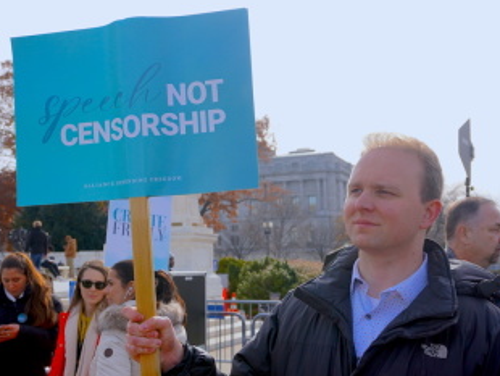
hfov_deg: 41.2
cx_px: 234
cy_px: 219
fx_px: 665
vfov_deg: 31.5
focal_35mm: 46
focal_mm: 22
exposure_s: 1/500
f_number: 4.5
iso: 100
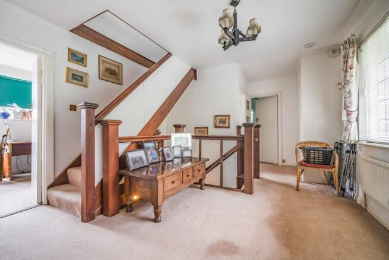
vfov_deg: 81.2
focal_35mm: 14
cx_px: 194
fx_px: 151
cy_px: 130
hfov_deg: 104.2
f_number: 8
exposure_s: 1.6
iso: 100
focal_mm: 14
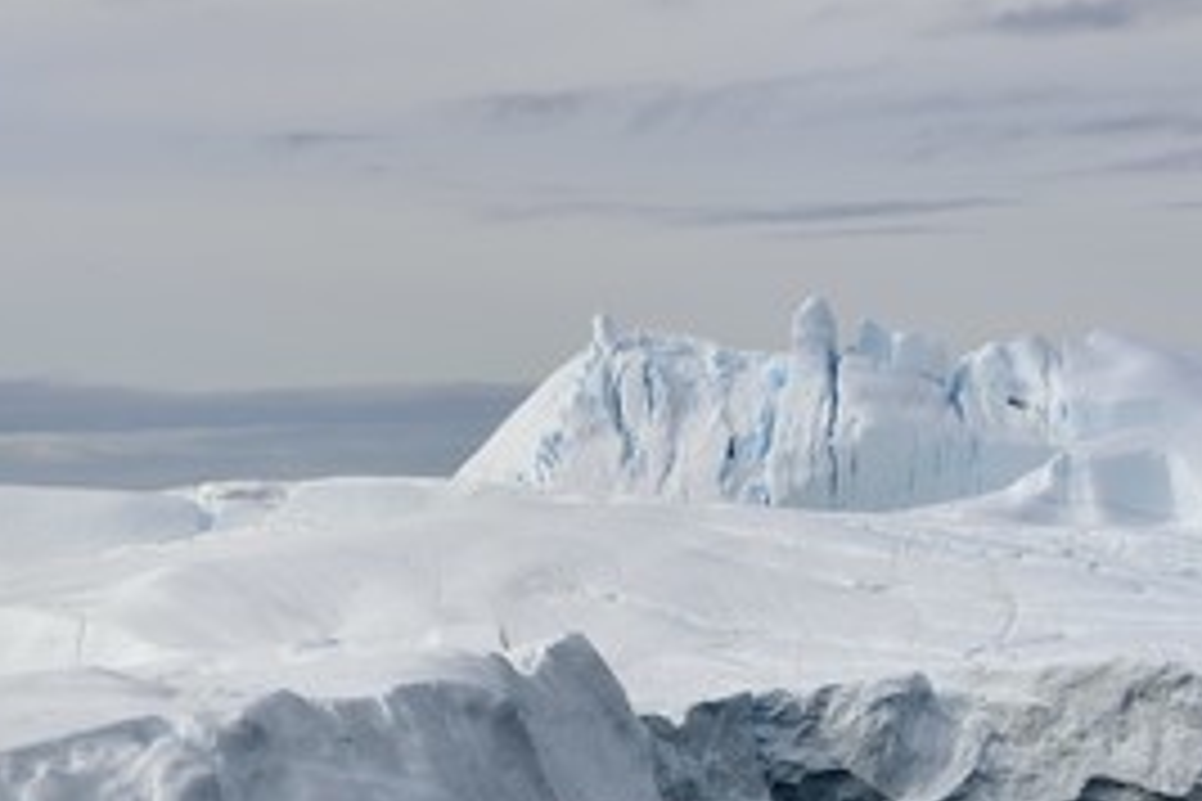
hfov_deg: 6.5
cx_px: 347
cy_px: 621
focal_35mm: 315
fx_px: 10517
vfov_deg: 4.4
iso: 400
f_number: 20
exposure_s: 1/320
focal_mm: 200
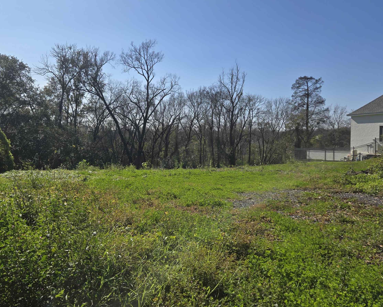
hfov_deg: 57.0
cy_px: 153
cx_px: 165
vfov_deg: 47.1
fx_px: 351
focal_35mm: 31
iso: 25
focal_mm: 5.4
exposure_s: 1/2953
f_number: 1.8
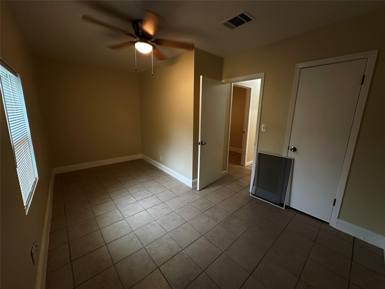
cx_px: 192
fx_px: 156
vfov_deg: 85.7
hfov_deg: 102.1
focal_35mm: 14
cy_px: 144
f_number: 2.2
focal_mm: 2.22
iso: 250
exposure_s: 1/60
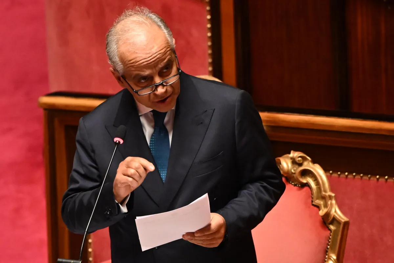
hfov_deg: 6.9
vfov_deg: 4.6
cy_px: 132
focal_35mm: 300
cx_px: 197
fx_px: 3283
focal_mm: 200
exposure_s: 1/250
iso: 2500
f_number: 2.8
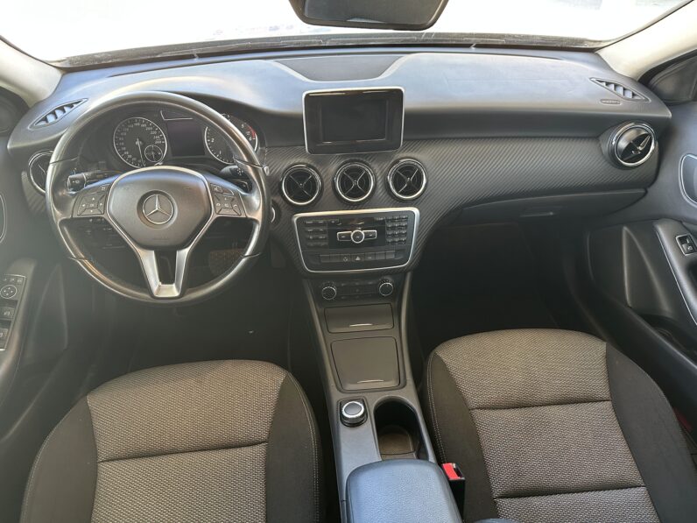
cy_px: 262
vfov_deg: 56.8
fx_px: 483
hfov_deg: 71.6
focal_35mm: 24
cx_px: 348
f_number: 1.78
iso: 250
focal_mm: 6.86
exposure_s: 1/60
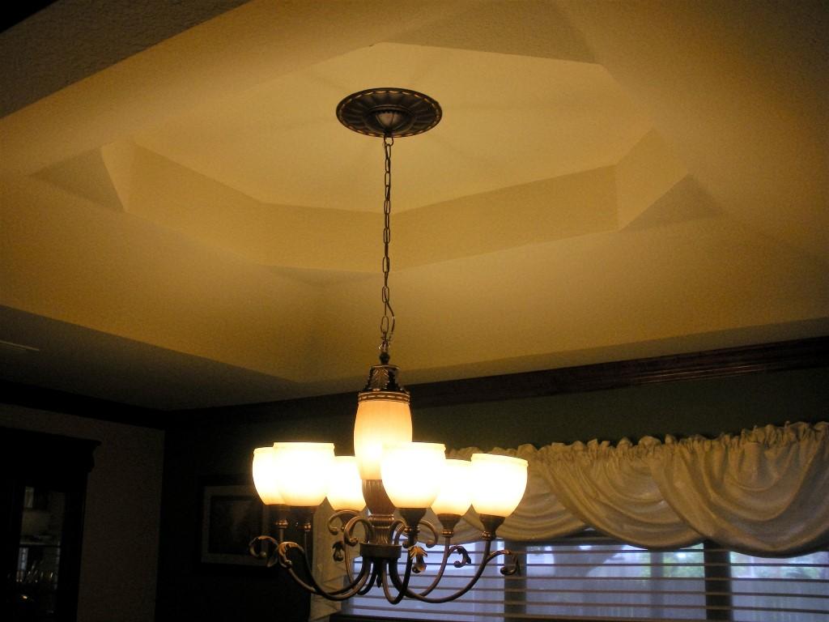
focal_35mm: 36
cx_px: 414
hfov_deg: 51.4
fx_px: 862
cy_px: 311
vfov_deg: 39.7
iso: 164
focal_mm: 6.3
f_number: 3.5
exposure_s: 1/59.8
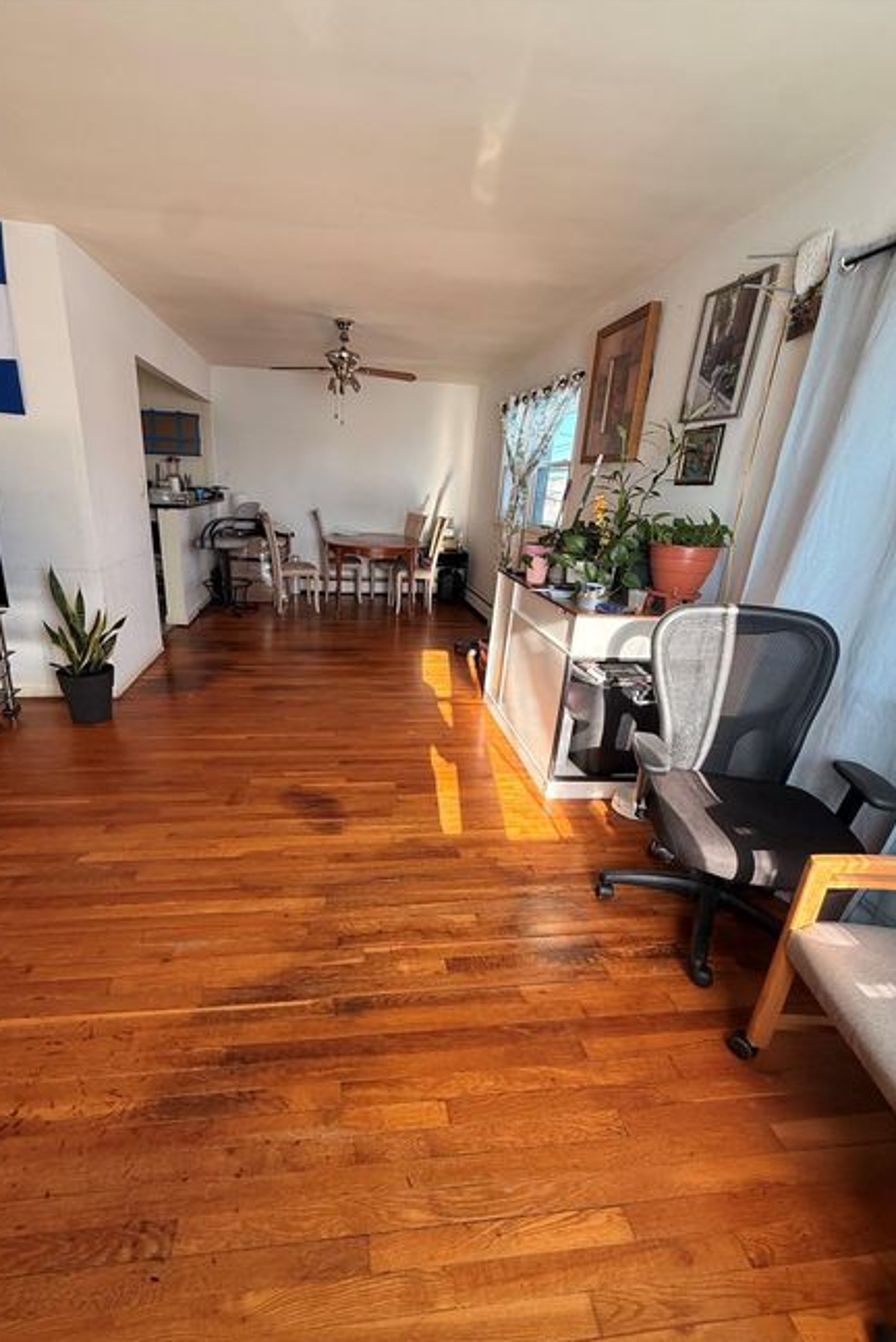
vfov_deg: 100.4
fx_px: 559
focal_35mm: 15
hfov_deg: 77.0
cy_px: 681
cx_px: 392
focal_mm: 2.22
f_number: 2.2
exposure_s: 1/99
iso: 125
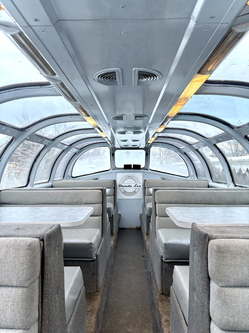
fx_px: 249
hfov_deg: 53.1
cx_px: 124
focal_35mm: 26
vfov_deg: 67.3
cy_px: 166
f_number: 1.6
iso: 50
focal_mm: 5.96
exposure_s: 1/63
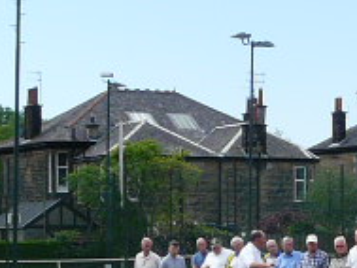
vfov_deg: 8.2
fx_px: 1847
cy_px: 287
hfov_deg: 10.7
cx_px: 531
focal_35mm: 179
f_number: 5.6
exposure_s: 1/320
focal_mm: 5.5
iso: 100
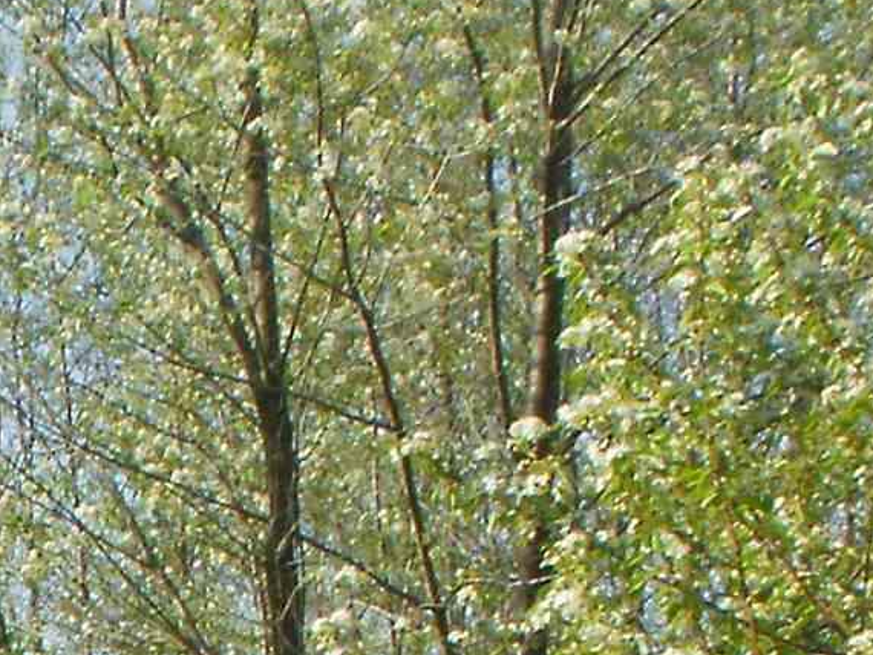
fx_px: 4895
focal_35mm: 194
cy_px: 1281
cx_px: -982
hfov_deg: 9.4
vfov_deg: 7.4
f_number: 5.6
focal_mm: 6.3
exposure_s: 1/250
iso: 100
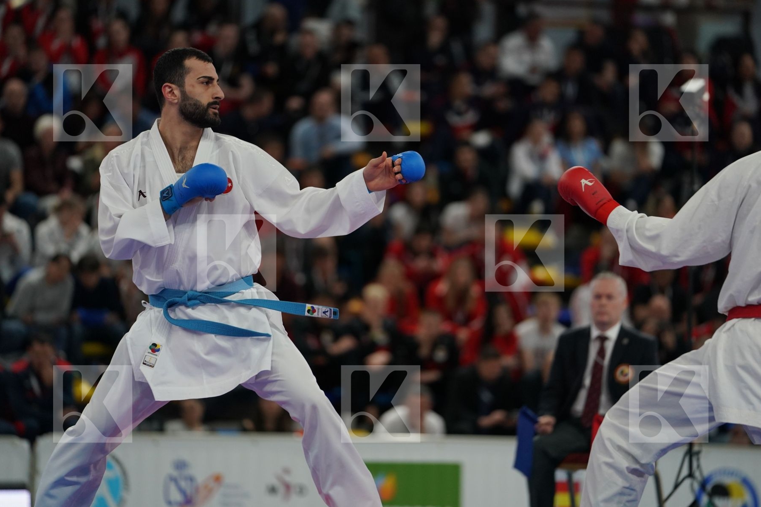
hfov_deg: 10.2
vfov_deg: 6.8
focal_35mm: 201
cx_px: 381
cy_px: 253
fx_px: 4249
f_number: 2.8
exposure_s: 1/1000
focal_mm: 200
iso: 1600
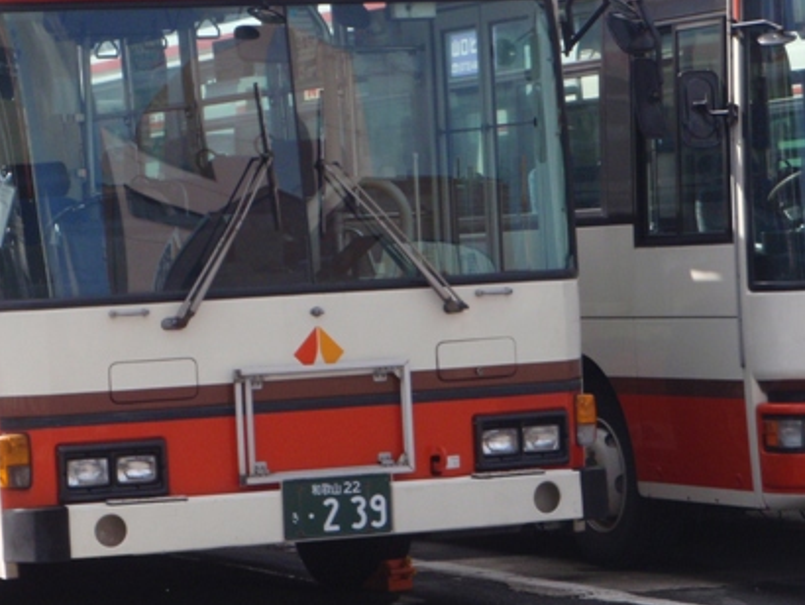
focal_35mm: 142
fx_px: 3304
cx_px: 192
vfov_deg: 10.5
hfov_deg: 13.8
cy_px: 222
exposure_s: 1/500
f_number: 4.7
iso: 160
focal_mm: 16.25
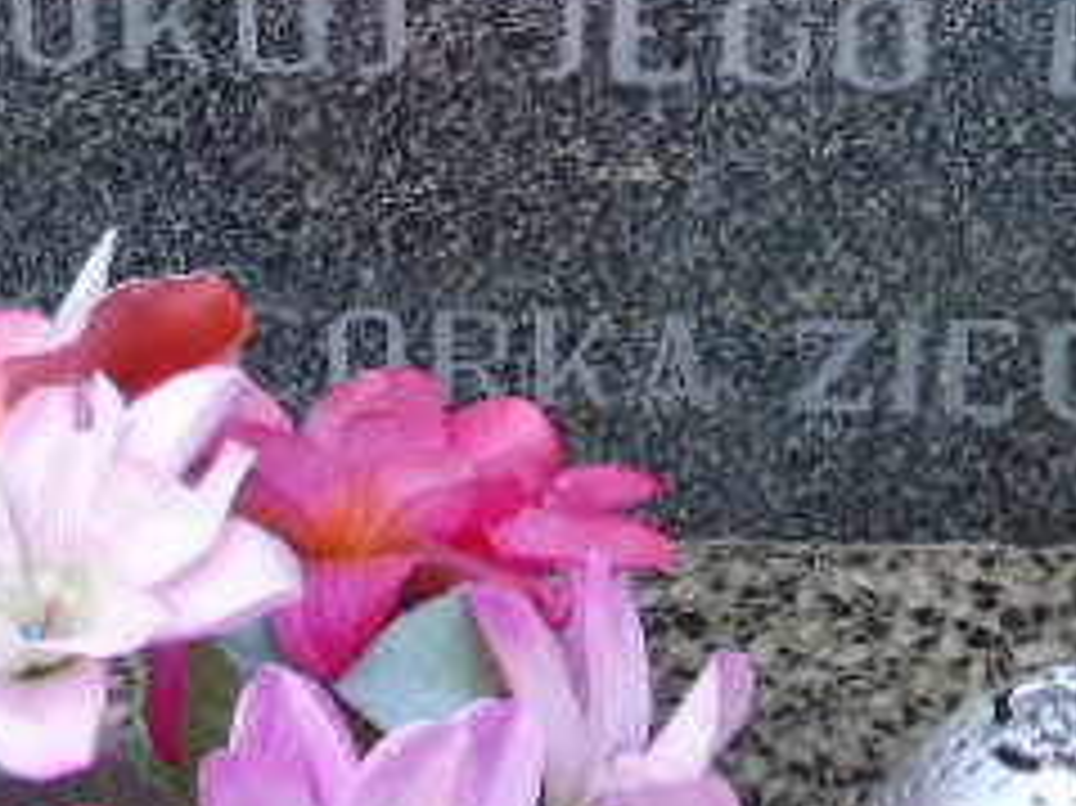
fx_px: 11806
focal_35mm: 380
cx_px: 837
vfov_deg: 3.9
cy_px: -248
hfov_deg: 5.2
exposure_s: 1/125
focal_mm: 25
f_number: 4.7
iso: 320
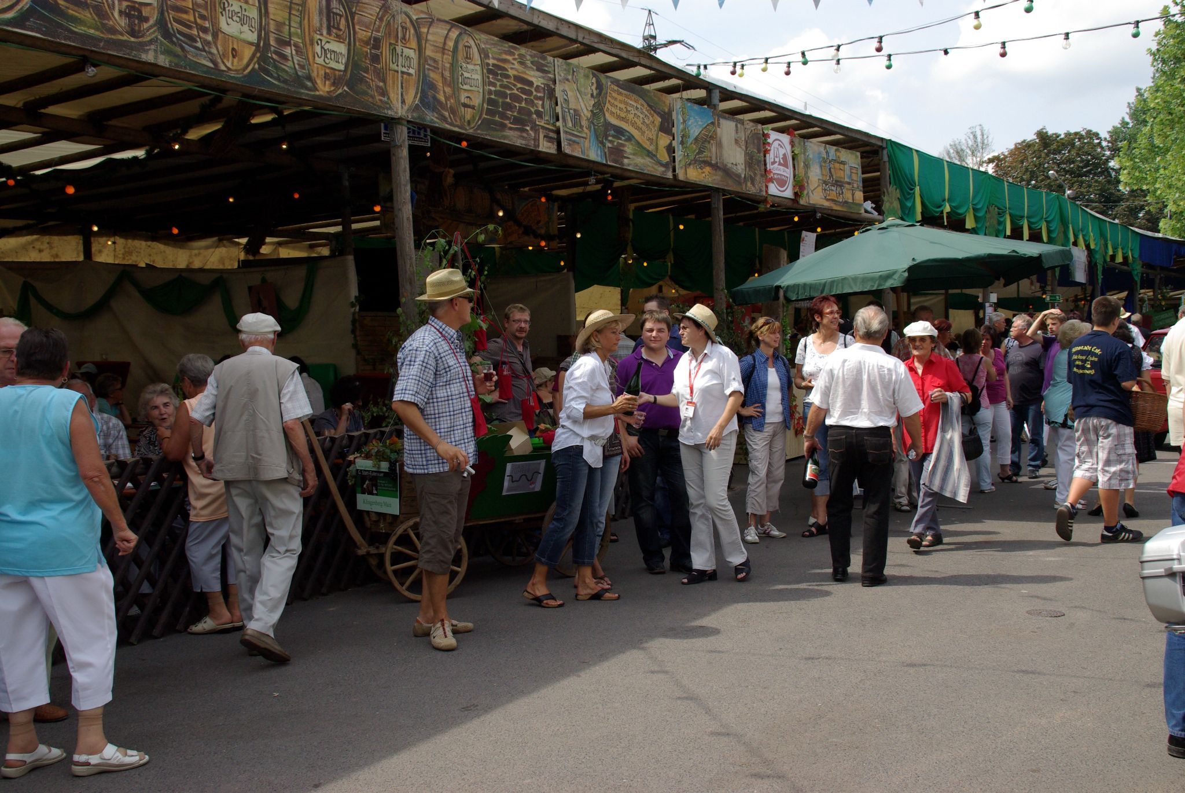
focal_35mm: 42
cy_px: 396
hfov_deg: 46.4
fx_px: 1384
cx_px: 592
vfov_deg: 32.0
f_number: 8
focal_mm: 28
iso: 400
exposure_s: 1/500
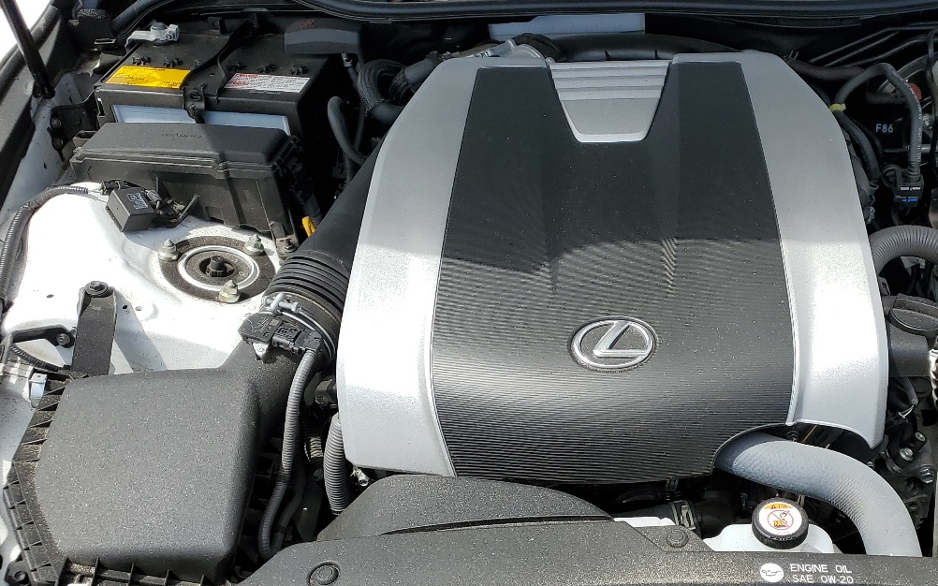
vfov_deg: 29.2
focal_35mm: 44
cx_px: 624
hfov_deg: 44.6
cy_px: 269
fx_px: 1125
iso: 50
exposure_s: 1/2500
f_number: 1.5
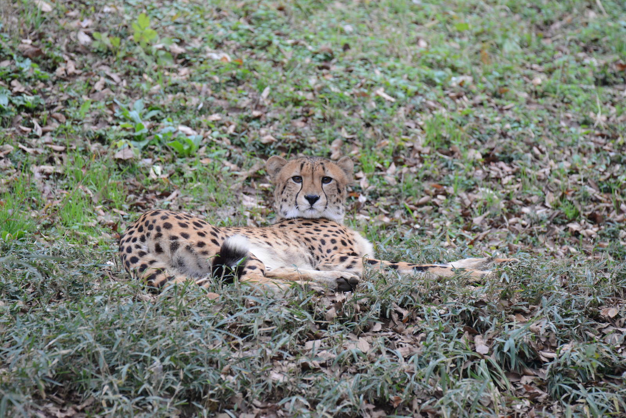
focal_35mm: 600
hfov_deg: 3.4
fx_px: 10437
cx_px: 313
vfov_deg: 2.3
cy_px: 209
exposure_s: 1/250
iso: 1000
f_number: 8
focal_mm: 600
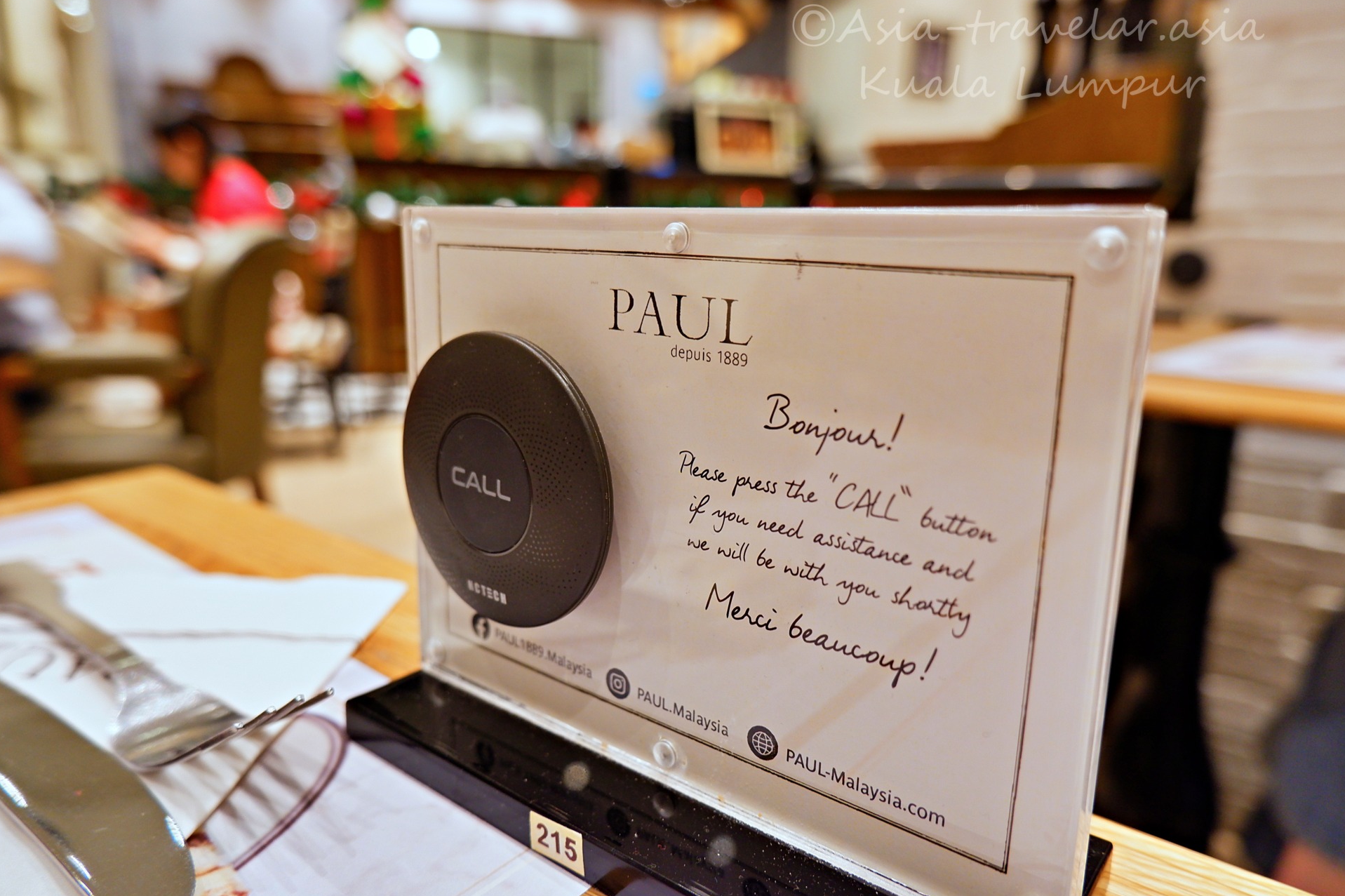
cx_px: 695
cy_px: 435
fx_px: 896
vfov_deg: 53.1
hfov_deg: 73.7
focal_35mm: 24
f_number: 3.5
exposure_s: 1/34
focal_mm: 15
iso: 400
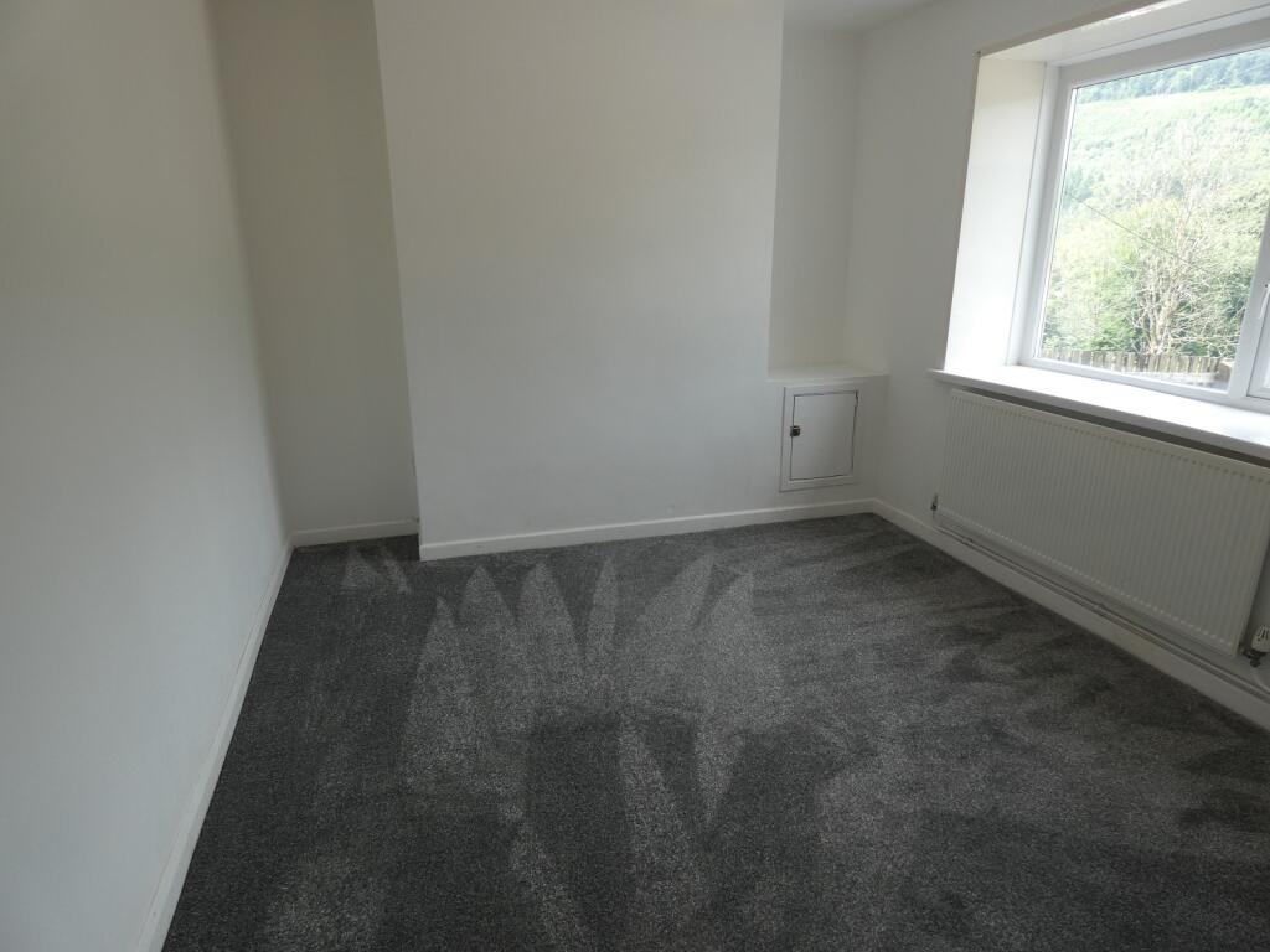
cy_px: 476
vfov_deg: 66.0
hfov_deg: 81.7
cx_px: 635
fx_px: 734
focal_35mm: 20
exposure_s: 1/100
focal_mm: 3.6
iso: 80
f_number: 2.8
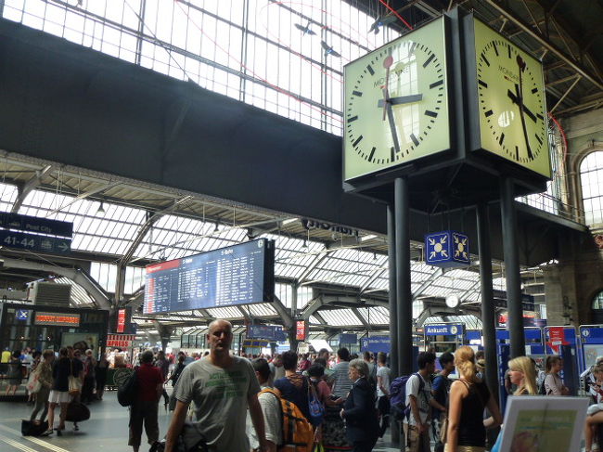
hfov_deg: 60.0
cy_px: 226
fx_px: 522
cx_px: 302
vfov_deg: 46.8
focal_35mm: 30
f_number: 3.5
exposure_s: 1/100
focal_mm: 5.4
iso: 160
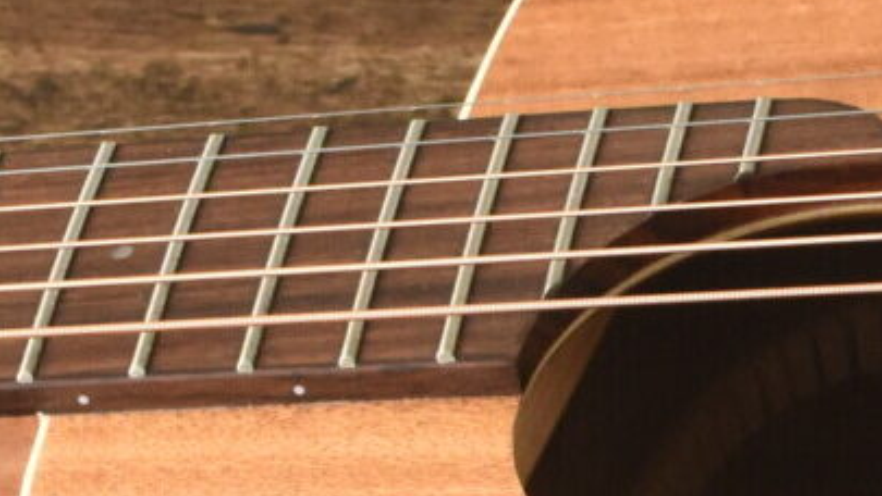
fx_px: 6353
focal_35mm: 272
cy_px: 536
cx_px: 1511
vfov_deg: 4.5
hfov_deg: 7.7
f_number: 8
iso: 1600
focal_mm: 35
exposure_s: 1/60
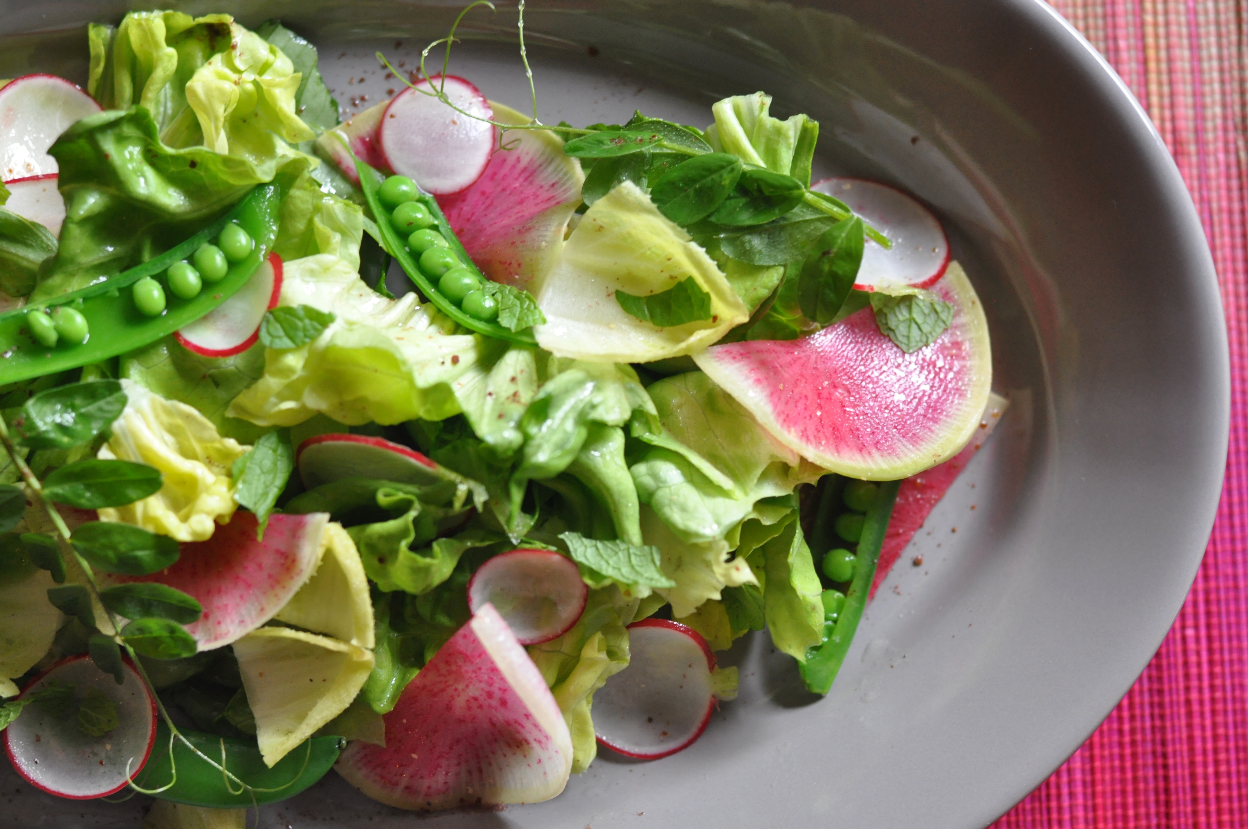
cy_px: 414
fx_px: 2597
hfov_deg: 27.0
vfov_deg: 18.1
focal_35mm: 75
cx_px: 624
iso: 800
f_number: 3.5
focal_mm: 50
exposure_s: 1/50
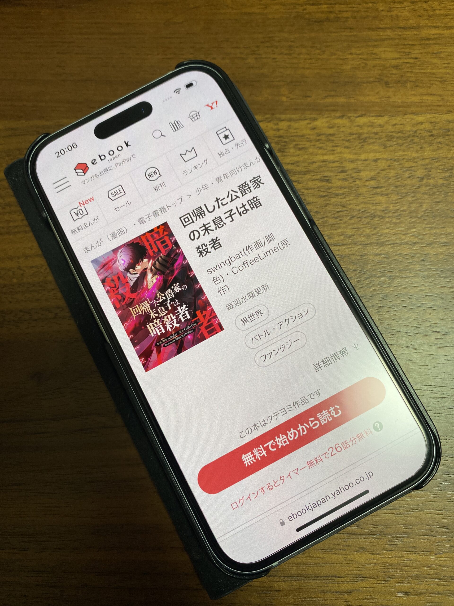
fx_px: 455
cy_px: 303
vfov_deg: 67.3
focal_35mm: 26
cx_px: 227
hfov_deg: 53.1
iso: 125
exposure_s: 1/114
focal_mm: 4.25
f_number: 1.8
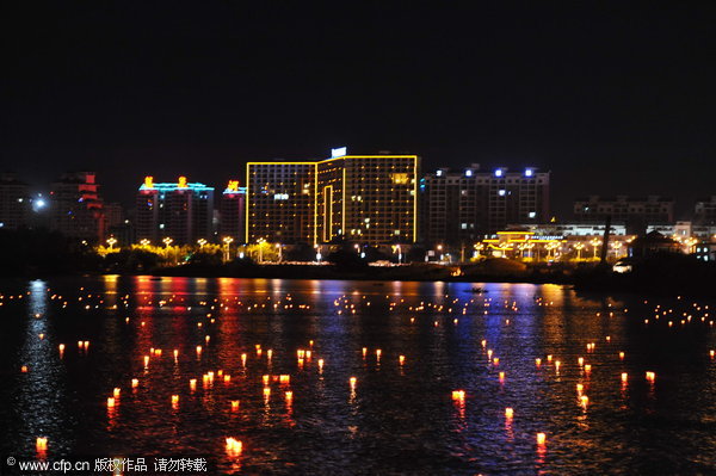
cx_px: 358
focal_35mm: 110
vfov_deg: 12.4
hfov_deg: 18.6
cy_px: 238
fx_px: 2186
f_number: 3.2
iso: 2500
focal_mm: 110
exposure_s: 1/5
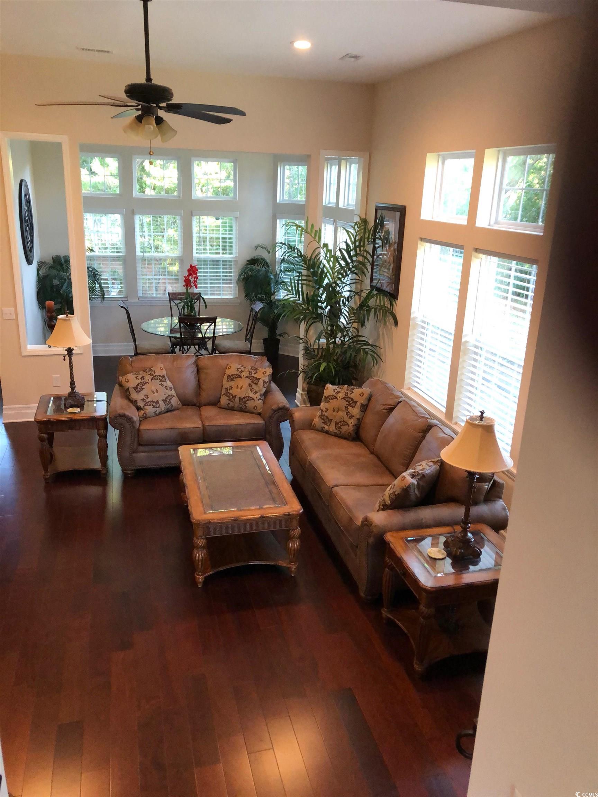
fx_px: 645
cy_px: 398
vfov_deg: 63.4
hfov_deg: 49.7
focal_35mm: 28
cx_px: 299
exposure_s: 1/60
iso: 320
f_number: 1.8
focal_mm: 3.99
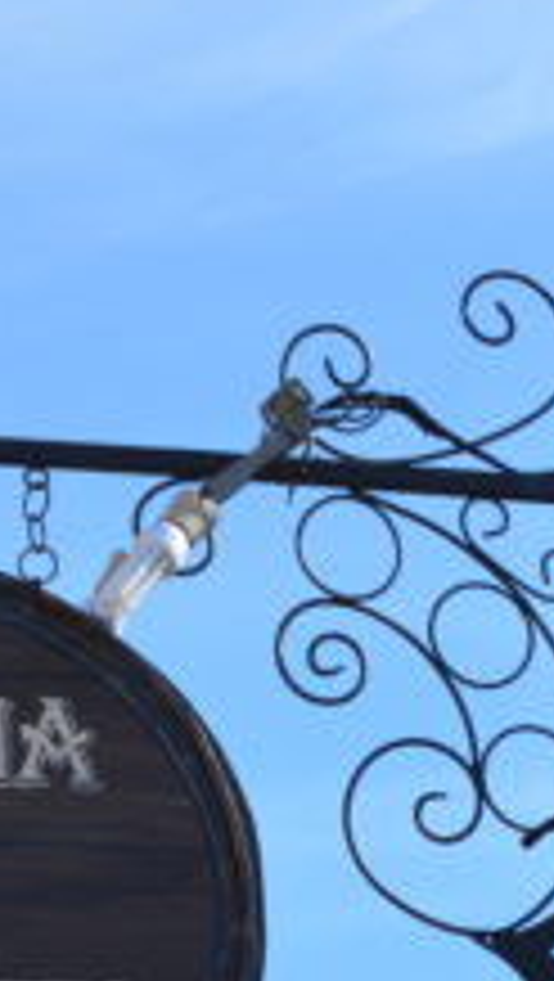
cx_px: -68
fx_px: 6396
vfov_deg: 8.7
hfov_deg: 4.9
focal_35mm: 245
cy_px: 866
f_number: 8
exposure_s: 1/250
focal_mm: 55
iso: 140
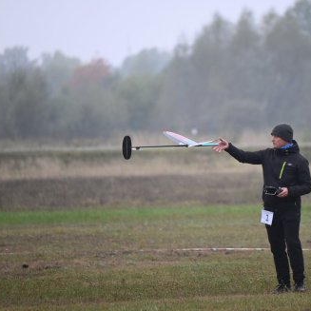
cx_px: 212
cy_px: 157
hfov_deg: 3.4
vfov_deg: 3.4
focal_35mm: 517
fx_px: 5255
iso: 1250
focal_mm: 400
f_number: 6.3
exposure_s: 1/500
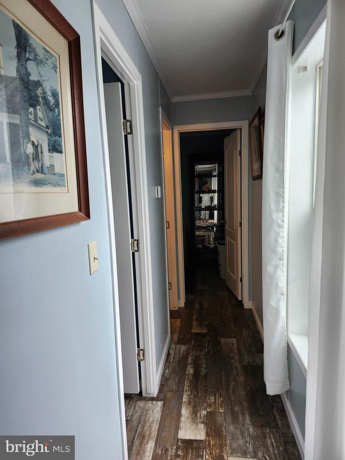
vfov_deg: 73.9
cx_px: 172
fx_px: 306
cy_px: 230
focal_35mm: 23
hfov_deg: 58.9
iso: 125
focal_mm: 5.54
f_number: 1.8
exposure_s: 1/180
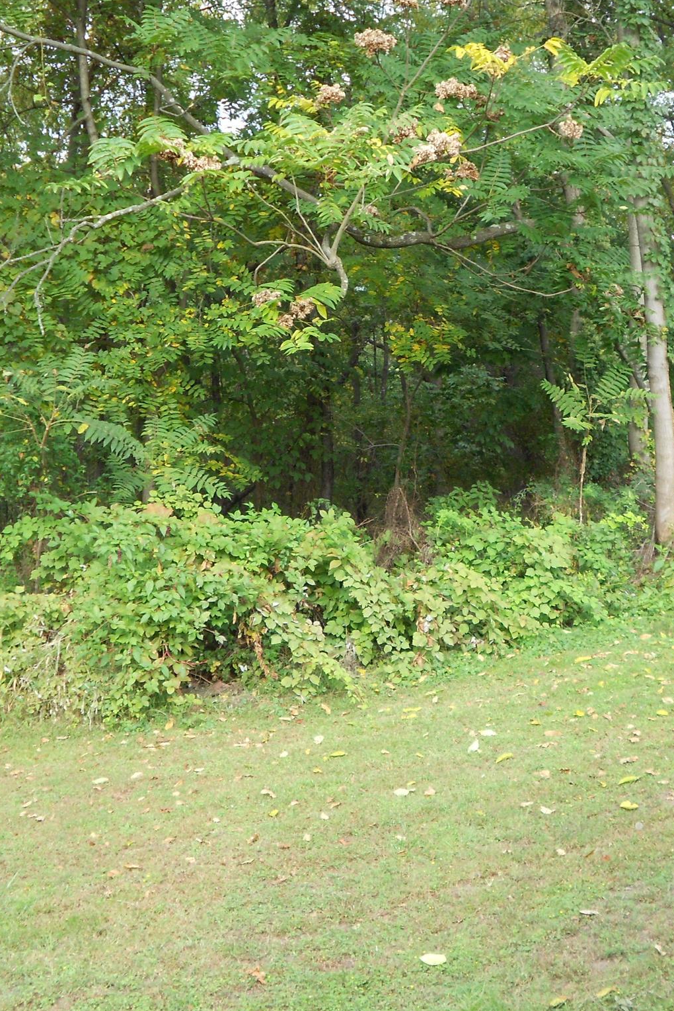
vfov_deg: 26.0
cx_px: 387
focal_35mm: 78
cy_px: 506
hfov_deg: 17.5
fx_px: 2189
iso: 80
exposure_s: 1/100
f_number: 4.9
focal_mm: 10
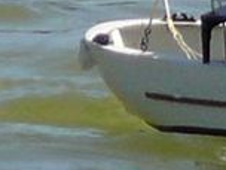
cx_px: 568
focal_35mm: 2832
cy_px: -173
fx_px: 18489
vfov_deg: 0.5
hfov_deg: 0.7
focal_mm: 88.8
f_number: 5.6
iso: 100
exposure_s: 1/500
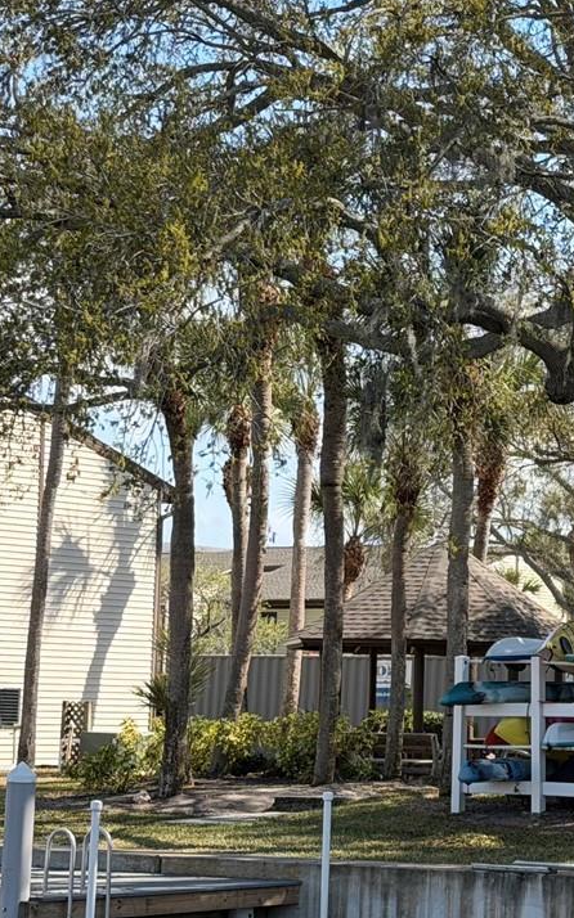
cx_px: 690
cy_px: 455
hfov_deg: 11.3
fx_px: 2854
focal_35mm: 114
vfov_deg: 18.3
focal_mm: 6.76
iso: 80
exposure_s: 1/2088
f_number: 1.78
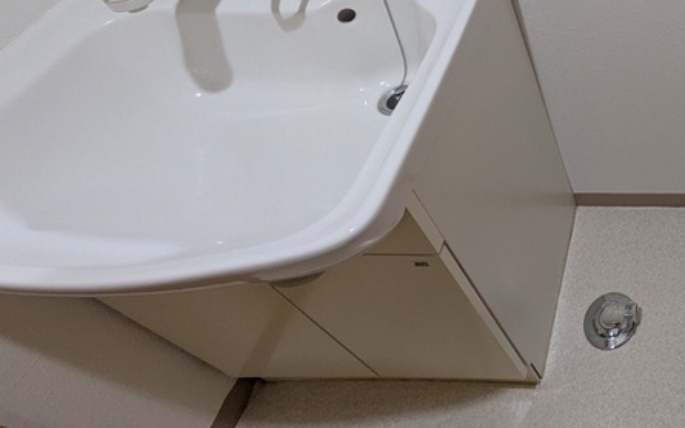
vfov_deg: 35.8
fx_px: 597
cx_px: 717
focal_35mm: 32
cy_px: 6
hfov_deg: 47.1
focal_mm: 1.83
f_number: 2.2
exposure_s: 1/24
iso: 137
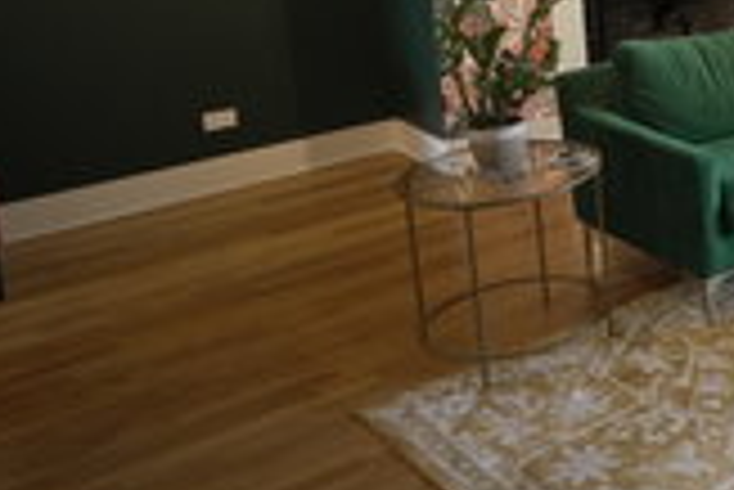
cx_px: 1051
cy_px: -22
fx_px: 1082
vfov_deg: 24.2
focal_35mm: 53
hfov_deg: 27.8
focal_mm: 18
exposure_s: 1/125
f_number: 2.8
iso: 2500
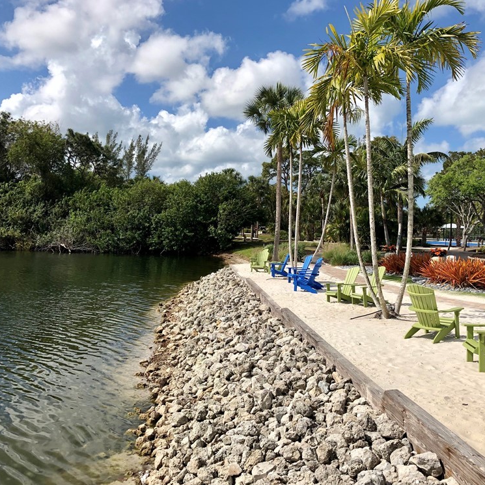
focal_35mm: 34
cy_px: 239
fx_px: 539
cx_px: 253
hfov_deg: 48.4
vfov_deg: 48.4
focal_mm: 3.99
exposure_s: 1/3472
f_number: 1.8
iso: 20
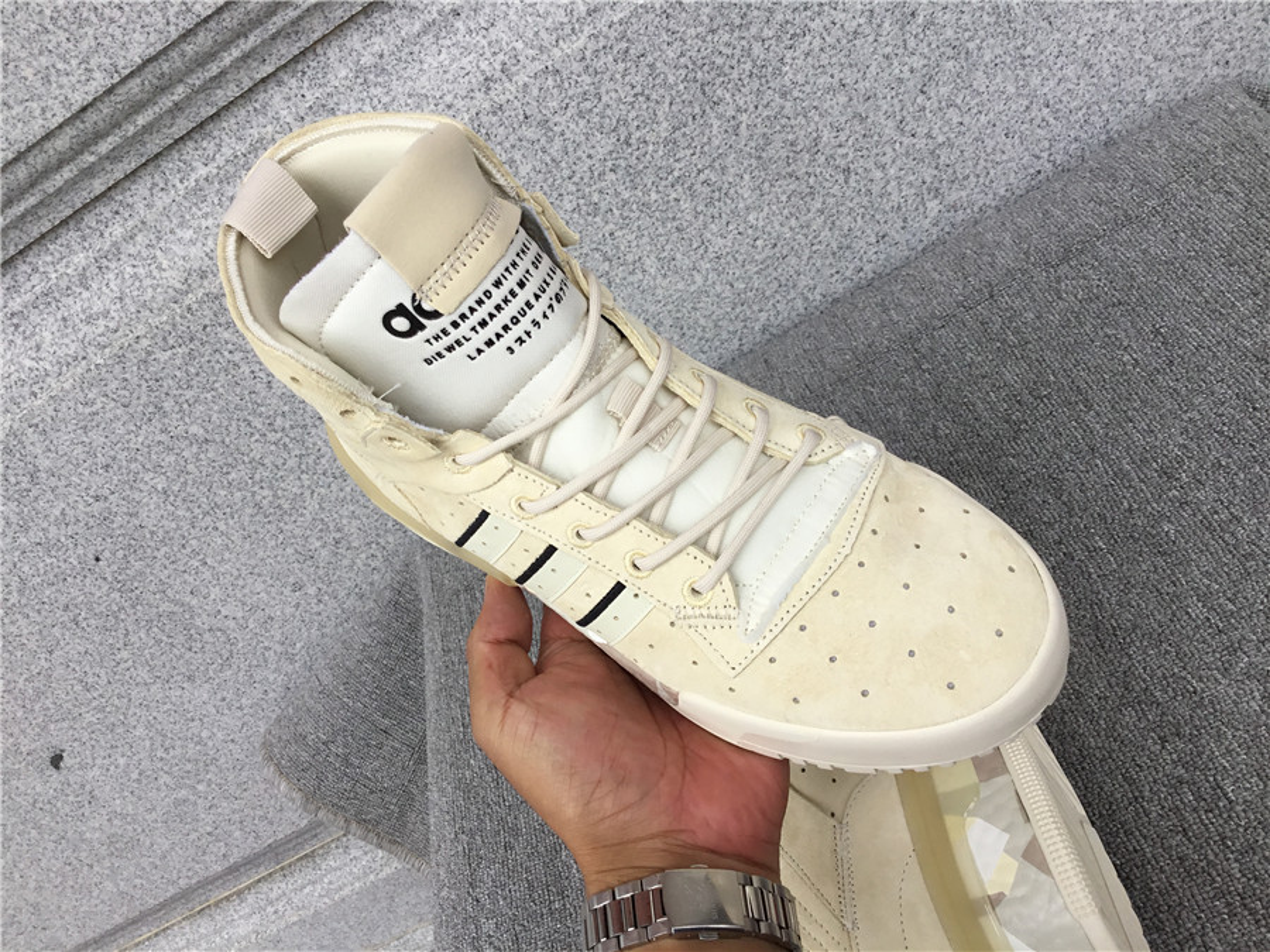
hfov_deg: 58.4
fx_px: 1137
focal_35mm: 31
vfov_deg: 45.4
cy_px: 476
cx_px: 635
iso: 25
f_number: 2.4
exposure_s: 1/176
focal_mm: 3.3
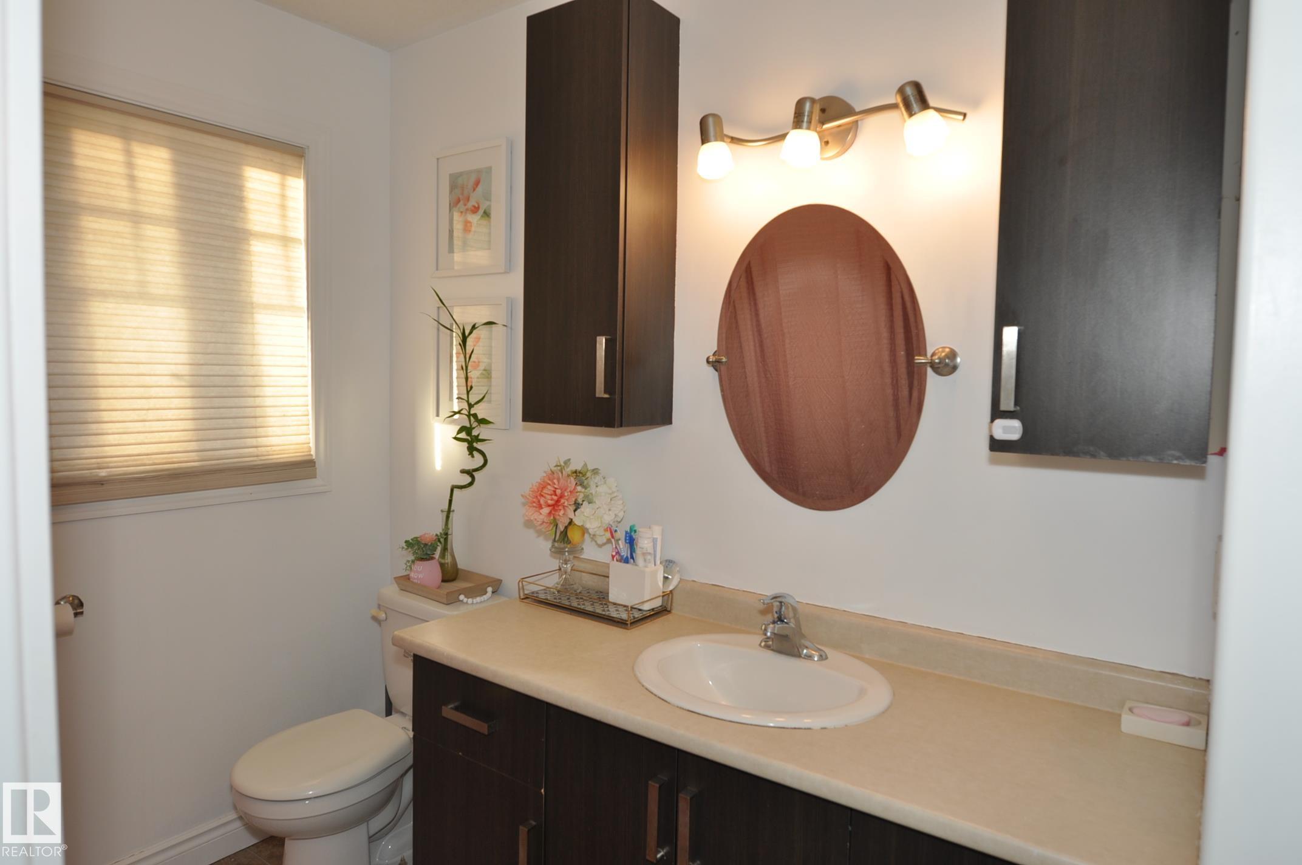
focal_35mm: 21
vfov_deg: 59.4
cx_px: 651
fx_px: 759
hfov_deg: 81.3
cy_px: 432
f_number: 4.5
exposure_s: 1/80
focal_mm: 14
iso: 200
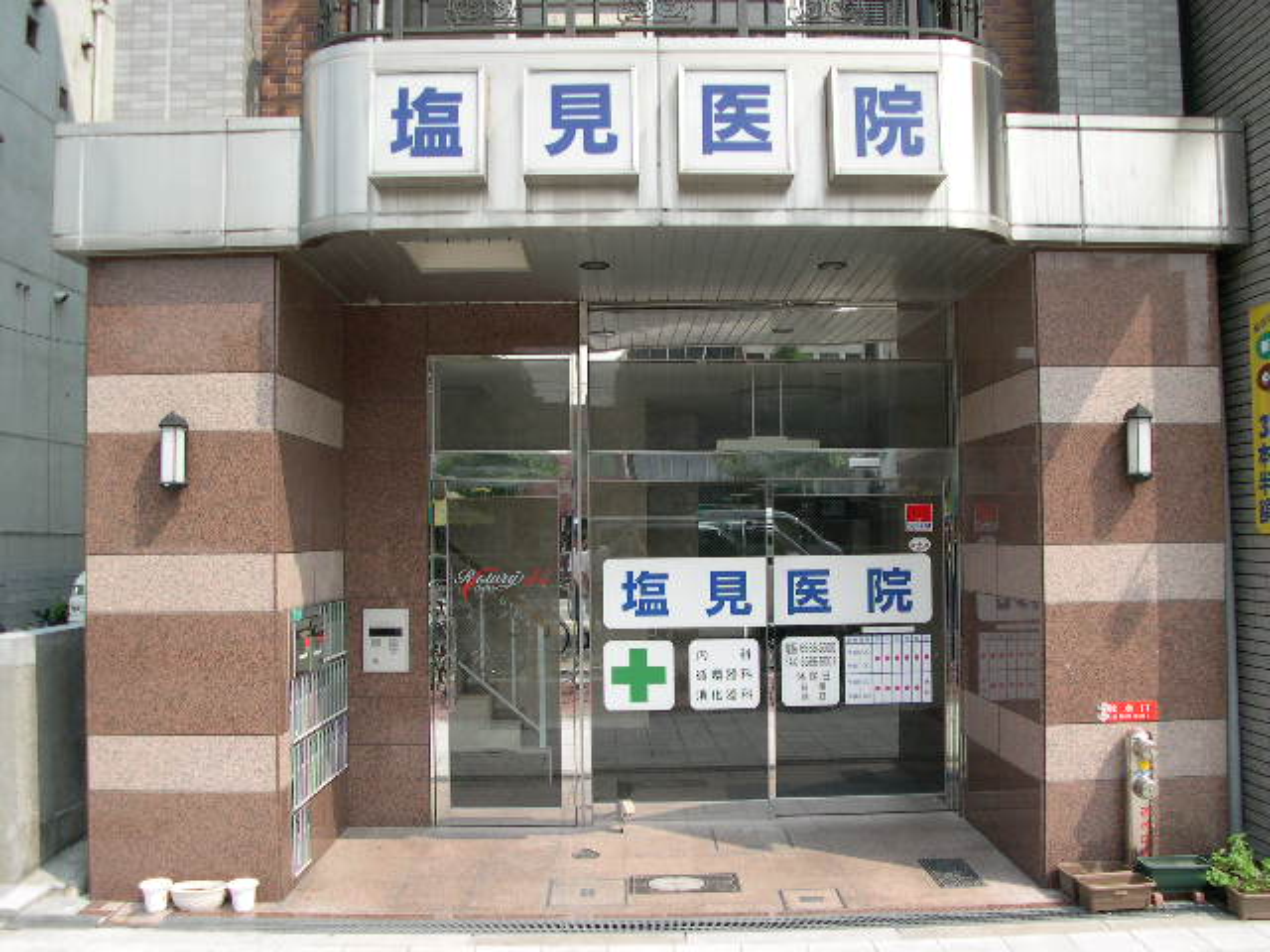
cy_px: 476
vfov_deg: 30.9
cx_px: 635
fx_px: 1724
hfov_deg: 40.4
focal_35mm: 47
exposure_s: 1/592
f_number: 3.1
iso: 100
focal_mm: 10.1
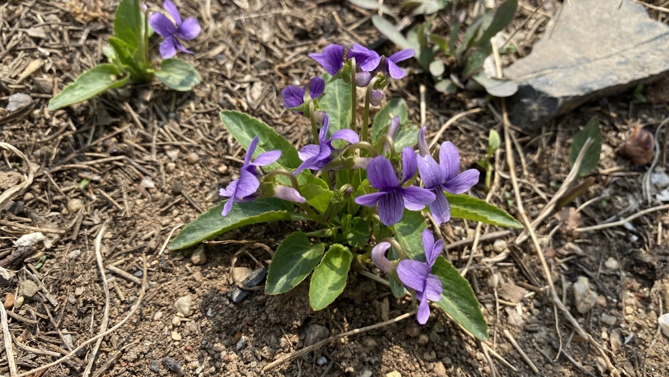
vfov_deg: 40.2
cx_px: 341
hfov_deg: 66.0
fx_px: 515
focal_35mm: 29
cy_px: 176
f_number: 1.8
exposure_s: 1/1449
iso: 32
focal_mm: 4.25
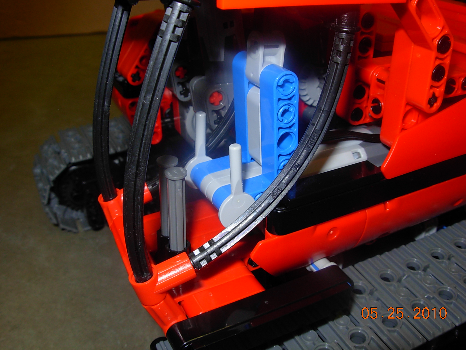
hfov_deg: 49.0
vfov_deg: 37.7
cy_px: 175
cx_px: 233
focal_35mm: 38
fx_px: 512
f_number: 4.9
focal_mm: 6.3
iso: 79
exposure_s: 1/22.6
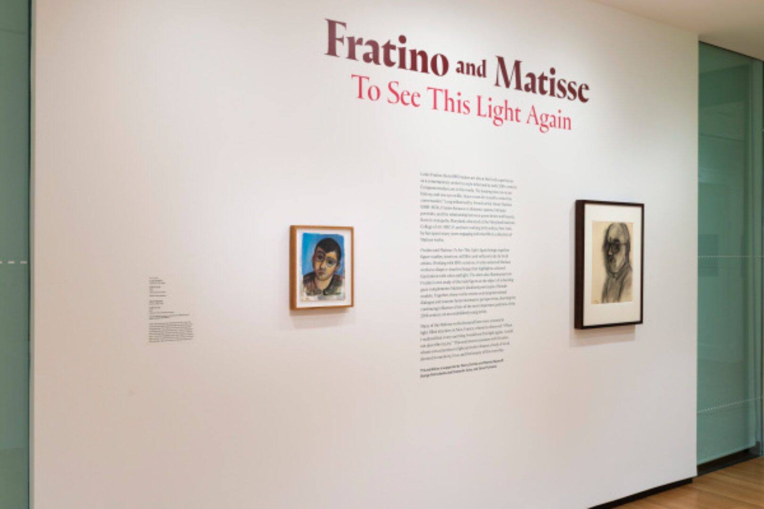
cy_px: 254
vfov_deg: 37.9
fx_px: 743
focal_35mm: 35
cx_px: 382
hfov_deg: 54.4
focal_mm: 35
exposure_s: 1/6
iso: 400
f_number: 8
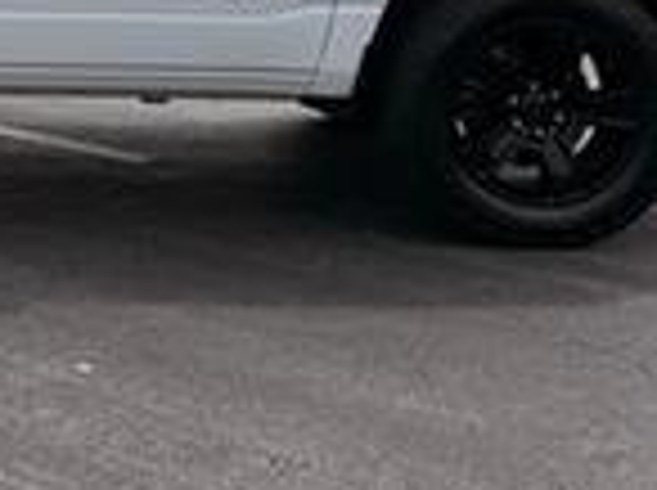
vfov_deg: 16.7
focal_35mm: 83
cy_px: -144
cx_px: -184
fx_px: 1573
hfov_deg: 21.5
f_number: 1.78
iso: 80
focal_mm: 6.76
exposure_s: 1/8130
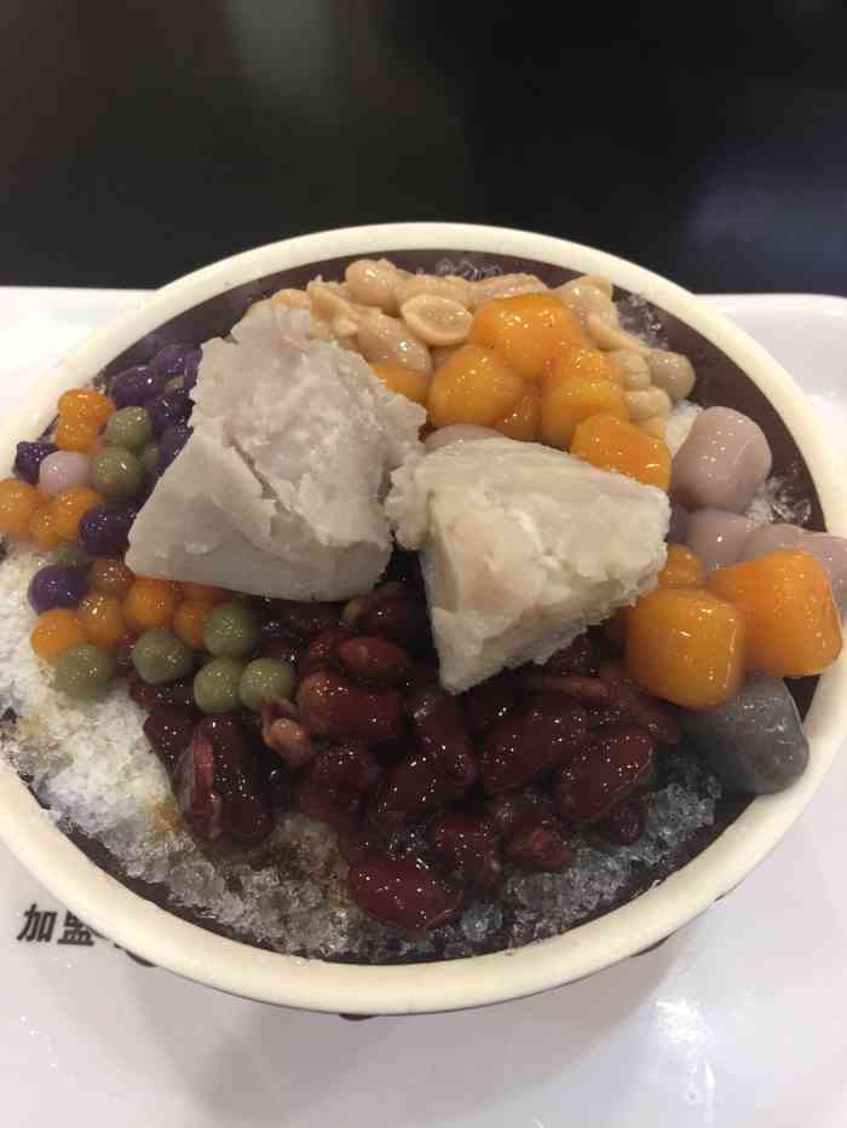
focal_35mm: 29
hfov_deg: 48.2
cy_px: 564
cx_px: 424
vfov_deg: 61.7
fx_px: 946
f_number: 2.2
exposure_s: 1/17
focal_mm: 4.15
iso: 100
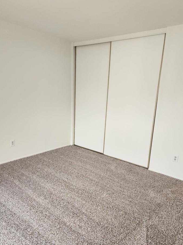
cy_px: 132
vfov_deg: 67.2
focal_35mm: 26
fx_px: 183
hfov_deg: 53.0
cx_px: 93
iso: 160
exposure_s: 1/120
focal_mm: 6.4
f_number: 1.8
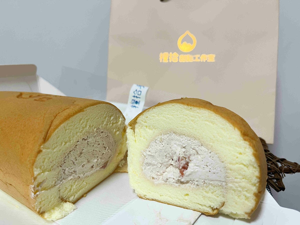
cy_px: 112
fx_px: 225
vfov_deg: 53.1
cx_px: 150
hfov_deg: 67.3
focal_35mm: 26
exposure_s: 1/60
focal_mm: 5.7
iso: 100
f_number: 1.5
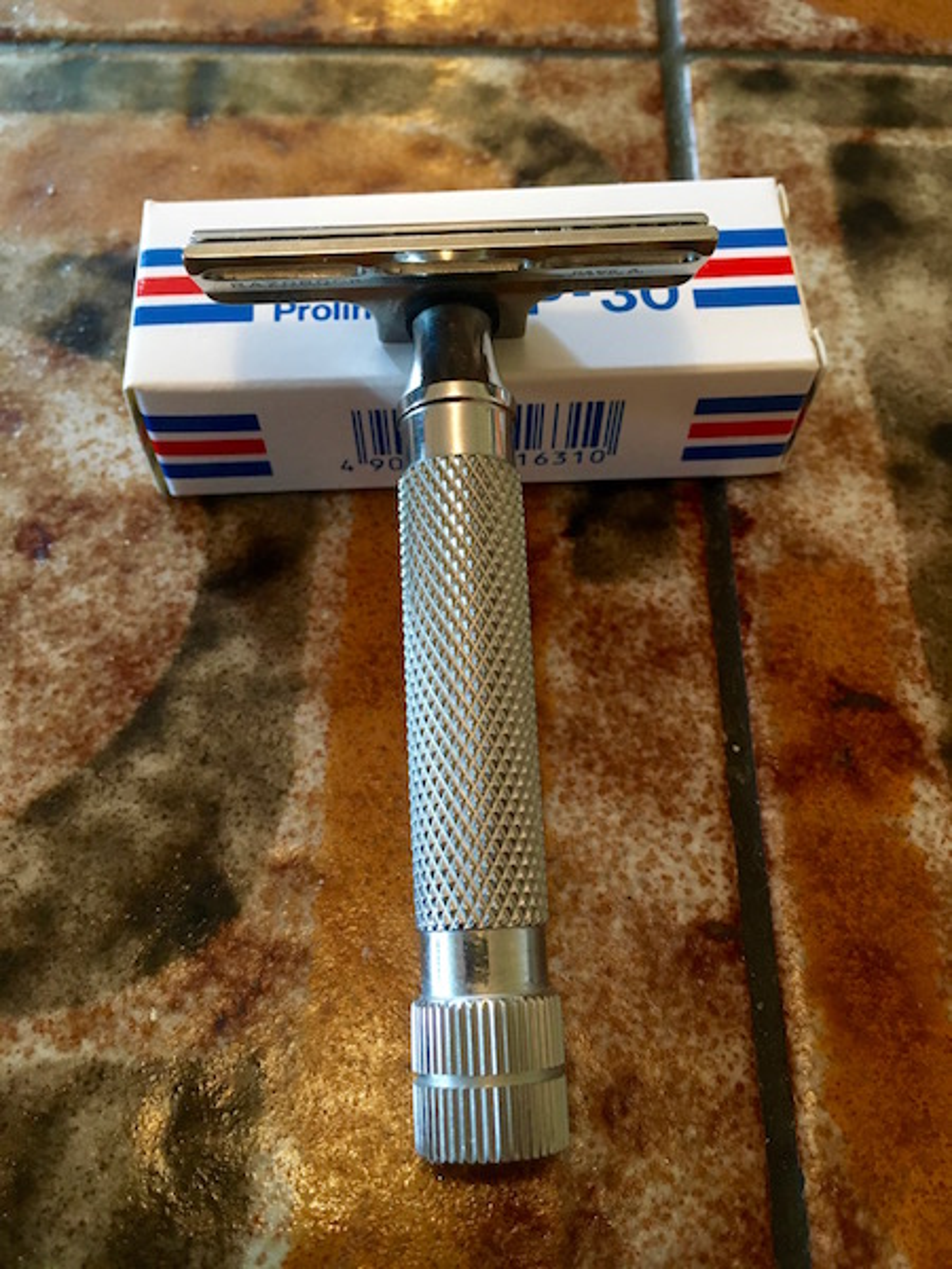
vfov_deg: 61.7
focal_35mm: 29
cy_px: 634
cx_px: 476
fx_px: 1063
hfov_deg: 48.2
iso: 200
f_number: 2.2
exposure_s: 1/17
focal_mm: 4.15
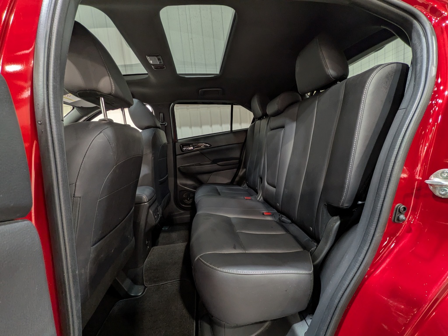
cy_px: 168
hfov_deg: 102.1
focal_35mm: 14
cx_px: 224
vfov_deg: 85.7
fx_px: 181
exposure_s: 1/25
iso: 128
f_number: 2.2
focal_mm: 1.83
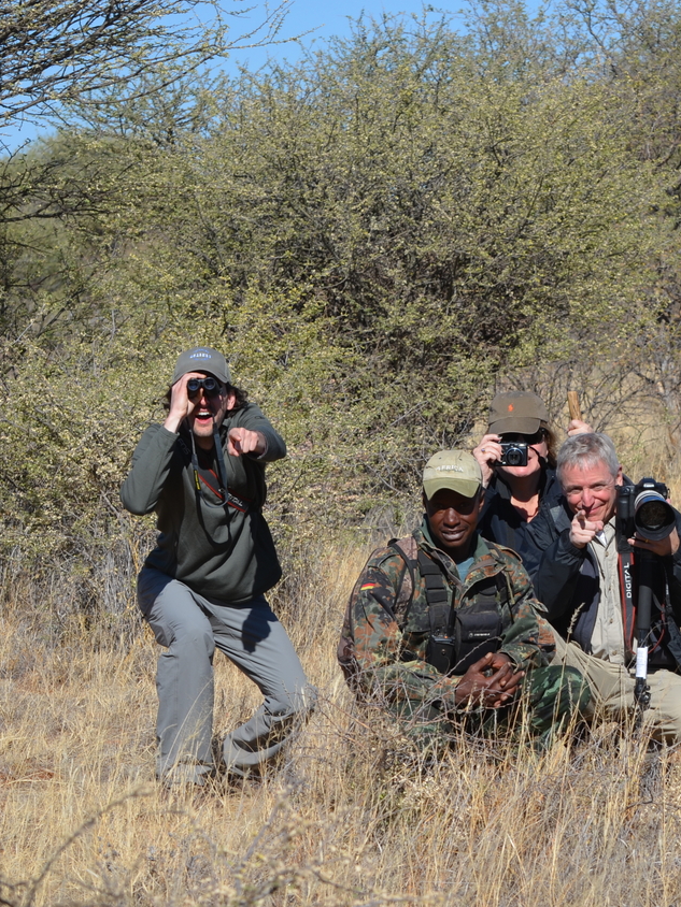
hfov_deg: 6.9
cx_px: 622
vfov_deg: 9.2
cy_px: 454
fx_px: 5613
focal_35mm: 214
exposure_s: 1/320
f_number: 9
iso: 100
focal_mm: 98
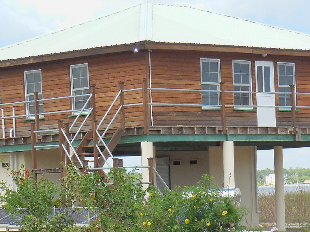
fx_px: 1523
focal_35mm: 170
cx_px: 145
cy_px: 132
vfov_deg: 8.7
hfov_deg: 11.6
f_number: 4.6
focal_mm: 14.5
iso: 125
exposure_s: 1/500
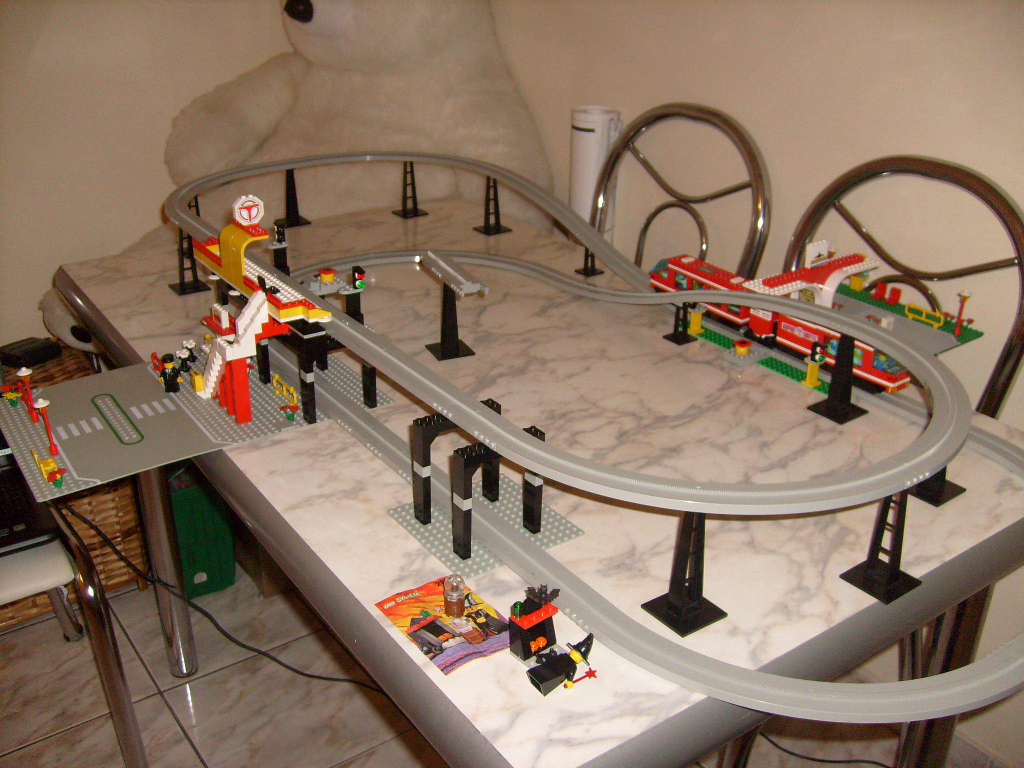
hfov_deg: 52.6
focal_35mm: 35
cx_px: 512
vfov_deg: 40.7
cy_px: 384
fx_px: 1035
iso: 100
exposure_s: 1/45
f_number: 2.8
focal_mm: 5.8
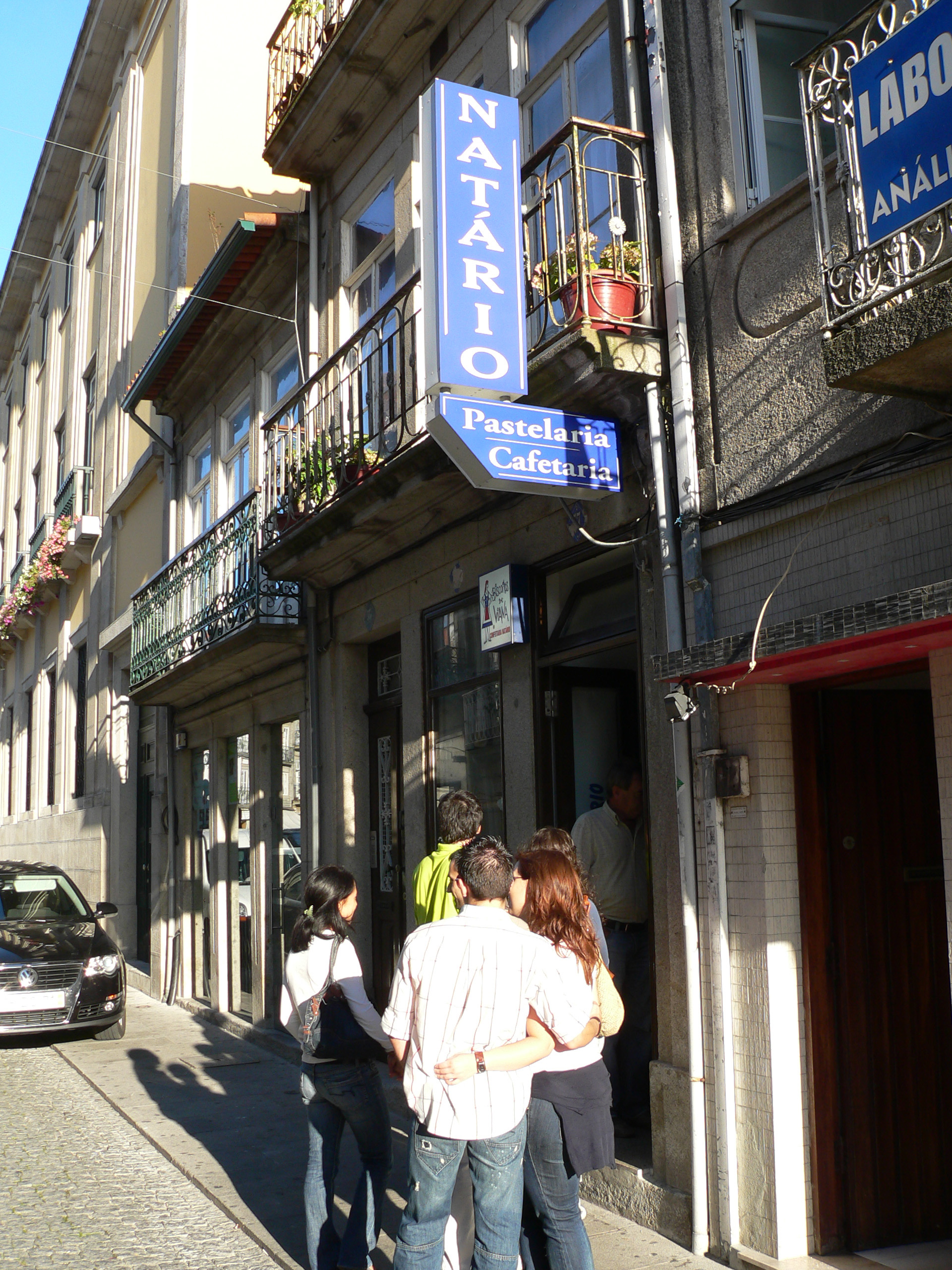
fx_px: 1320
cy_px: 635
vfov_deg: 51.4
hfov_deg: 39.7
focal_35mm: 36
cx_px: 476
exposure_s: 1/200
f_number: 4
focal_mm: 6
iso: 80
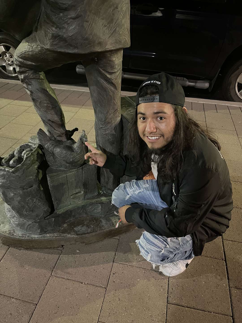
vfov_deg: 67.3
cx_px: 121
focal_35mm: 26
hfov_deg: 53.1
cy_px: 162
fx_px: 242
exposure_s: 1/17
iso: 1000
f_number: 1.6
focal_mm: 5.1
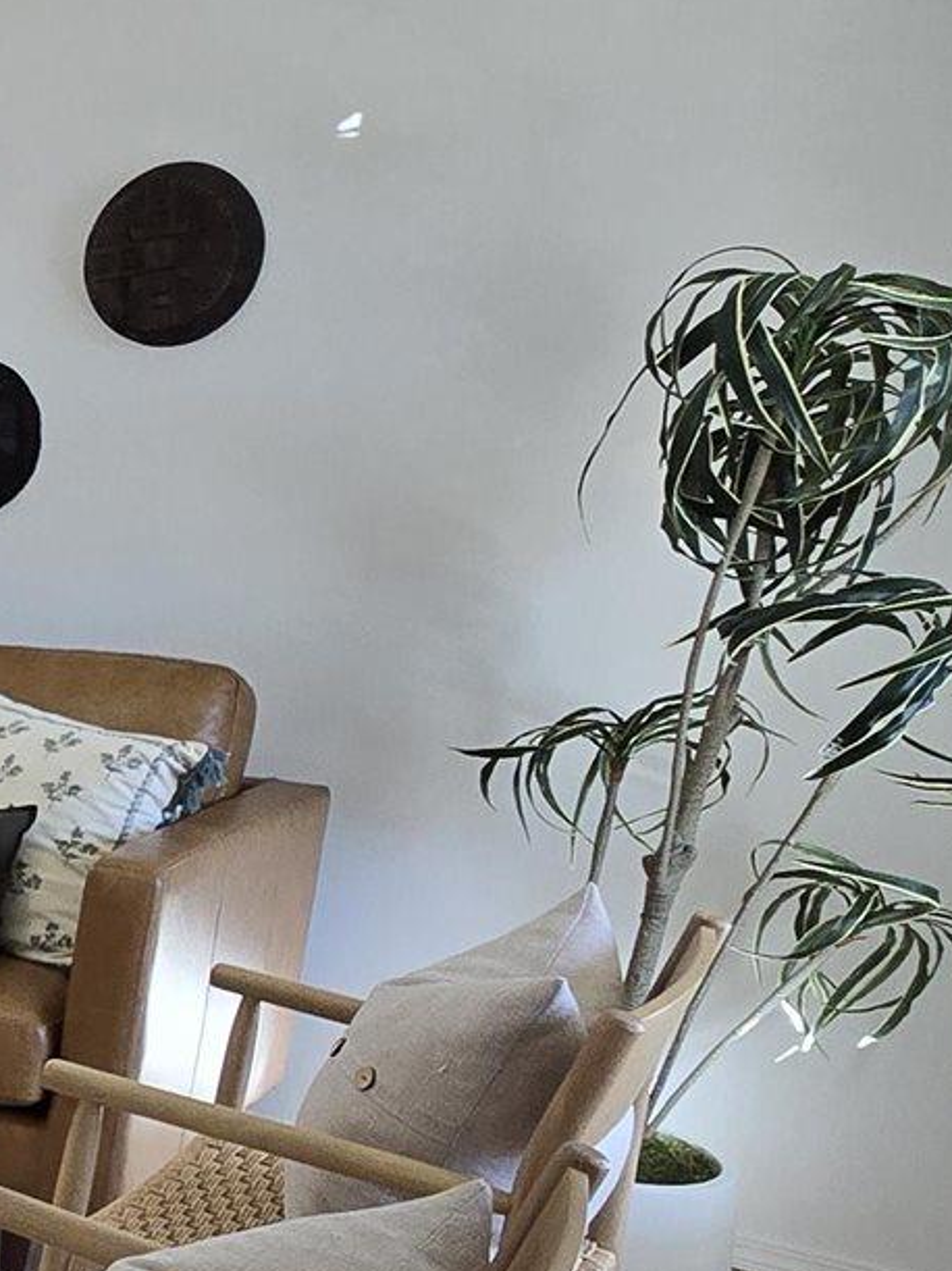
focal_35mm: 49
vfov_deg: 38.1
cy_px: 917
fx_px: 1797
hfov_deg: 20.4
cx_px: -786
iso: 80
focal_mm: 2.2
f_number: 2.2
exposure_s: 1/120
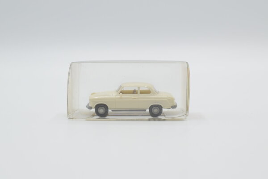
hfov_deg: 37.8
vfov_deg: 25.8
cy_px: 90
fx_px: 391
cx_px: 134
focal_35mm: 52
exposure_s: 1/250
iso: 400
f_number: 8
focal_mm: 35
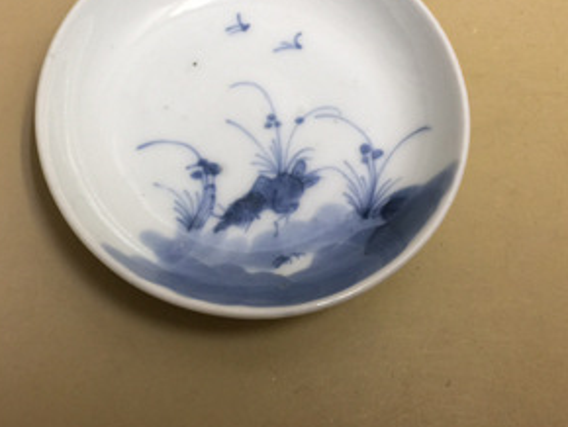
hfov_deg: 39.5
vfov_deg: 29.9
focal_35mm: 48
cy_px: 119
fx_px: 788
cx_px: 239
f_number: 2.2
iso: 50
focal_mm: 4.15
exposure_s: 1/33
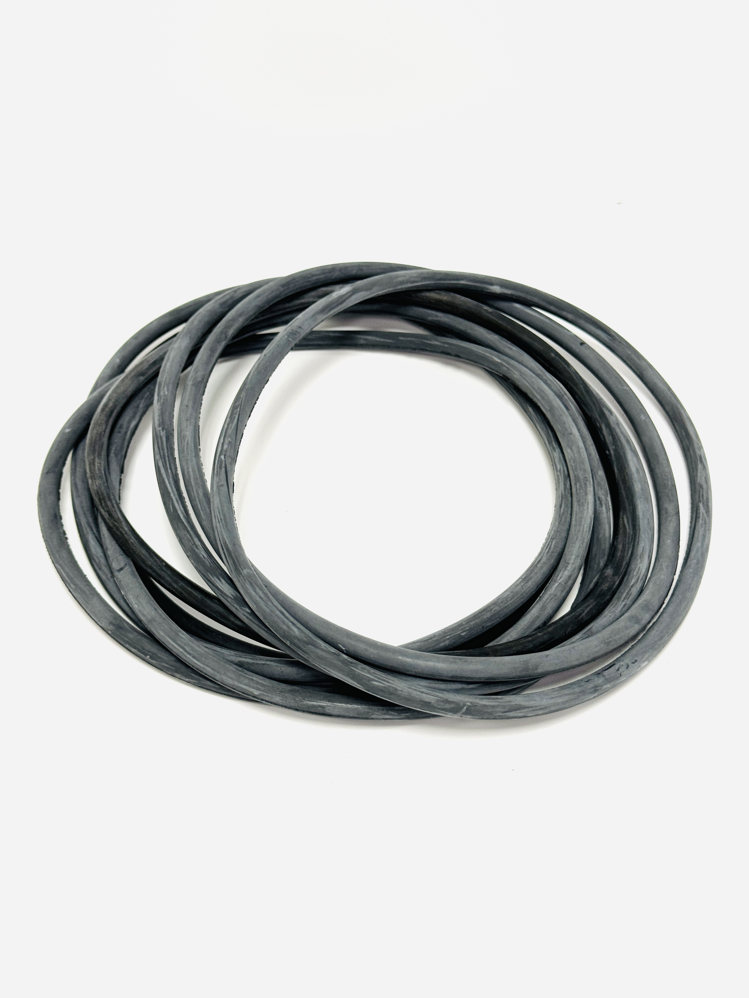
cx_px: 374
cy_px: 499
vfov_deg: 39.7
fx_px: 1385
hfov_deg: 30.3
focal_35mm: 48
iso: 64
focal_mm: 6.76
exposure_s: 1/100
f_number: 1.78
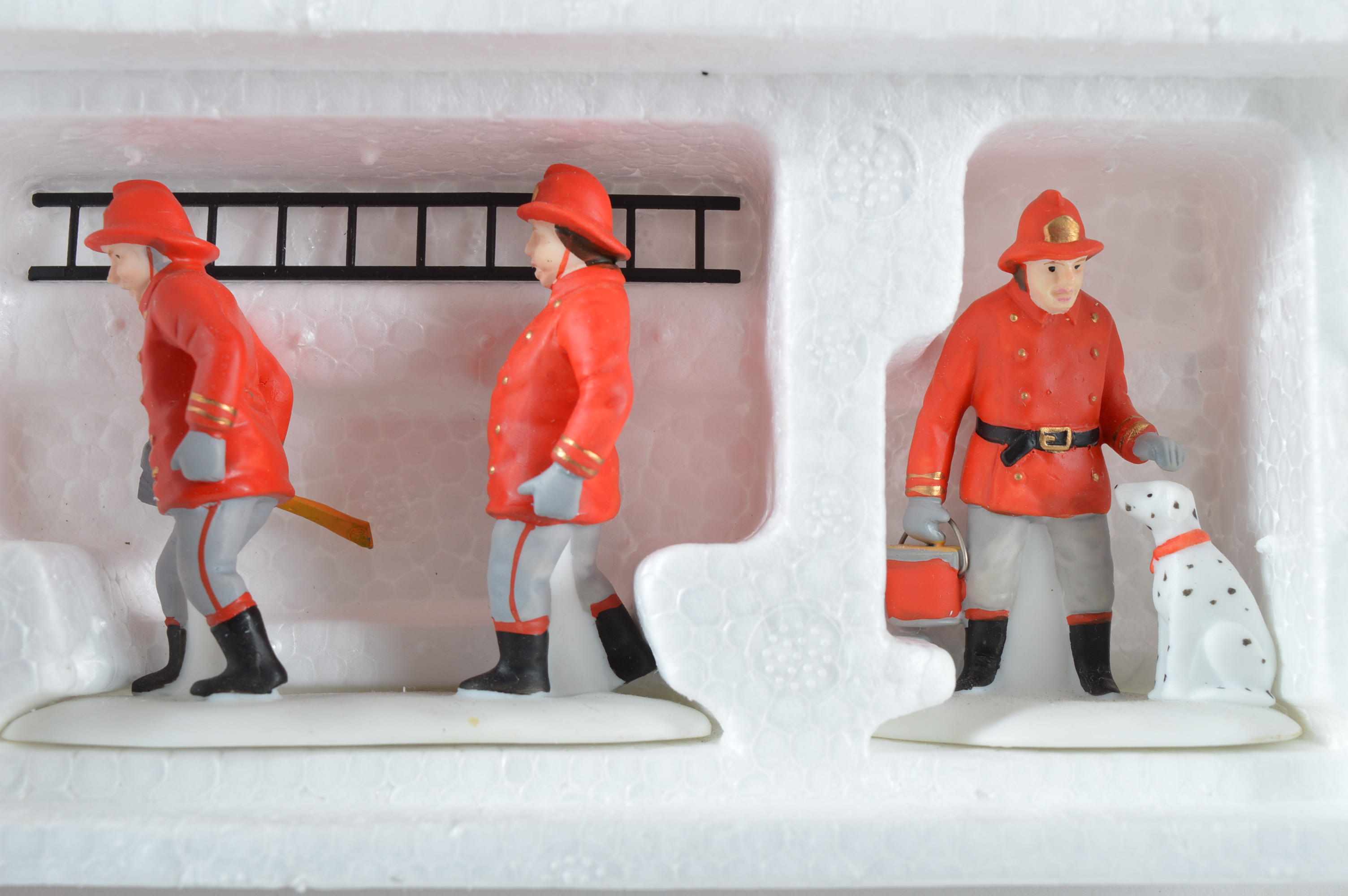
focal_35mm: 54
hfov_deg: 36.9
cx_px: 674
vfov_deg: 25.0
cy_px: 448
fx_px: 2020
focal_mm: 36
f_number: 11
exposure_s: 1/160
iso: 100
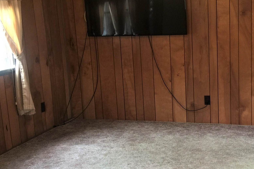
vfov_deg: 22.6
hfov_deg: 32.5
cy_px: 99
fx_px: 423
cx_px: 204
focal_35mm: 60
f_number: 2.2
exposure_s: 1/15
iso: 64
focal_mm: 4.15
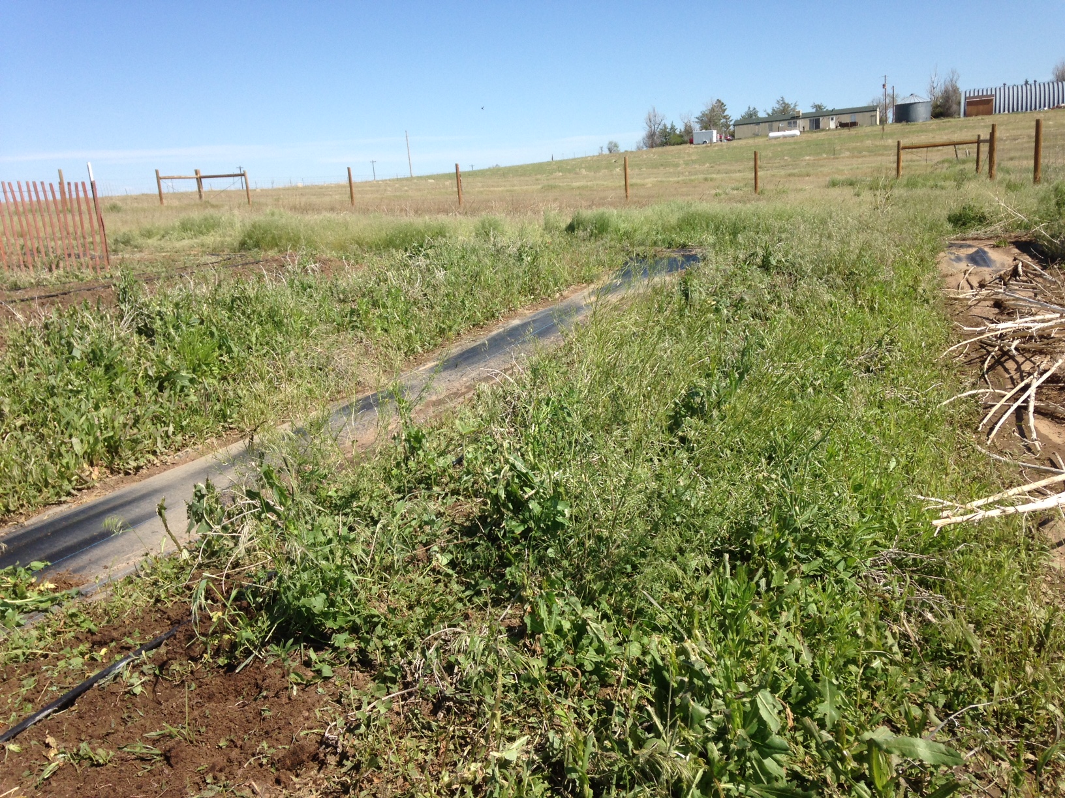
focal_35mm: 33
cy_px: 399
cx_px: 532
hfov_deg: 55.4
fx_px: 1015
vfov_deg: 42.9
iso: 50
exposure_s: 1/1391
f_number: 2.4
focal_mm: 4.12
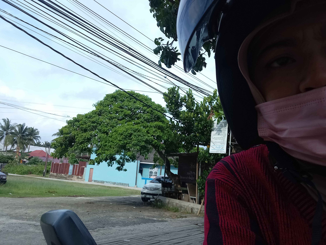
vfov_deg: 49.7
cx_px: 163
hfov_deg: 63.4
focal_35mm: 28
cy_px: 122
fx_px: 264
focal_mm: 3.74
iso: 106
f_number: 2.25
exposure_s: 1/469
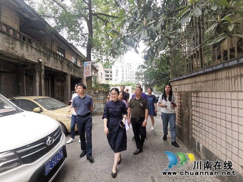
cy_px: 91
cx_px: 122
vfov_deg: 74.7
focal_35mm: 17
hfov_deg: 91.0
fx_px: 119
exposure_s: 1/100
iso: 80
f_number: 2.2
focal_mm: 2.26
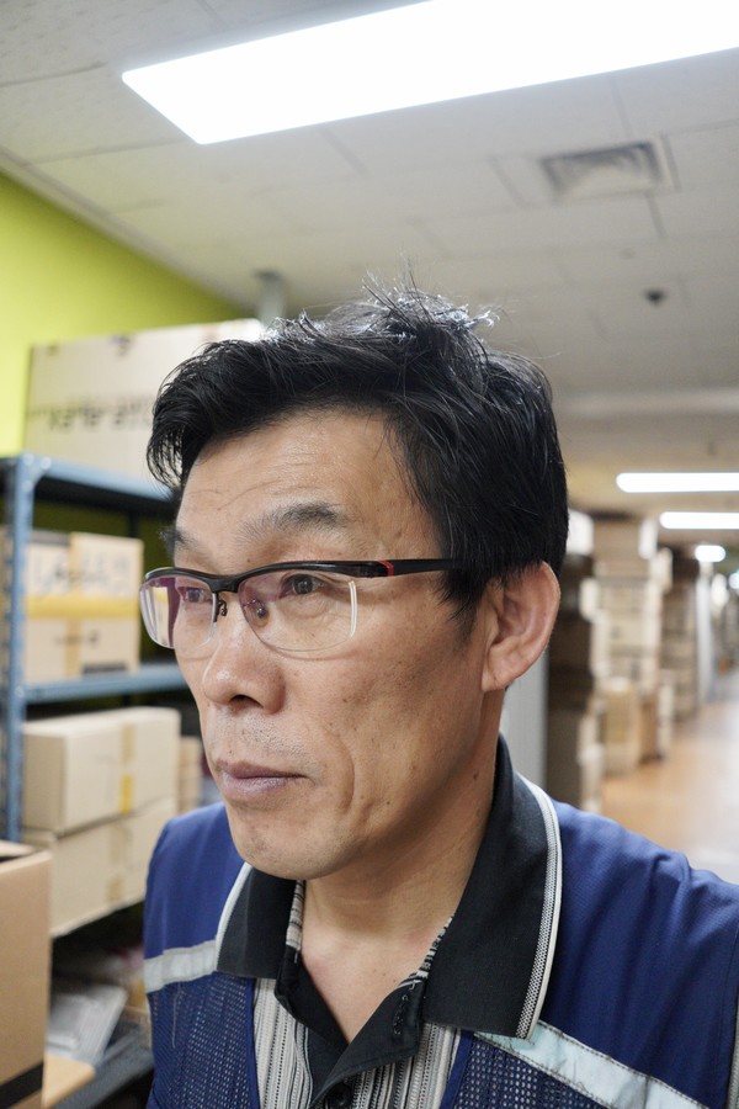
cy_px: 554
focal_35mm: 30
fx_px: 924
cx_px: 370
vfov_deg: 61.9
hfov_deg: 43.6
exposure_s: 1/200
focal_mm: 20
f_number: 2.8
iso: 2000
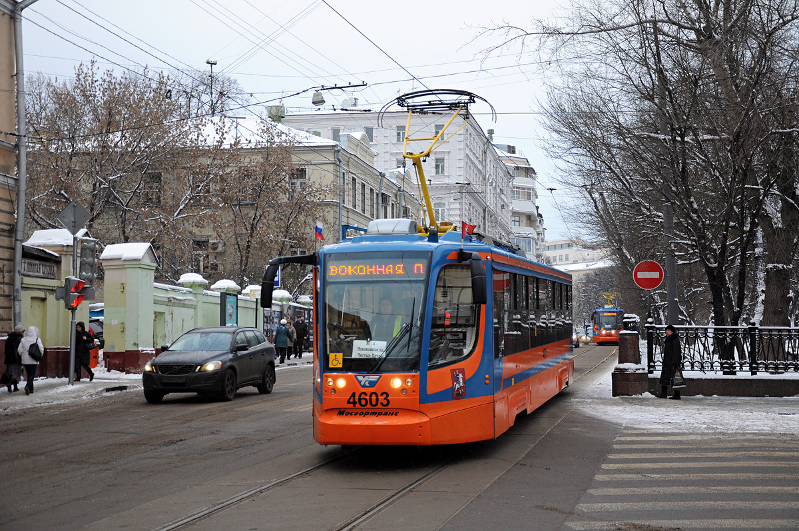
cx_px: 400
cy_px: 266
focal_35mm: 52
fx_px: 1164
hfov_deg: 37.9
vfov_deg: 25.7
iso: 400
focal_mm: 35
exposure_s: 1/250
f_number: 4.5
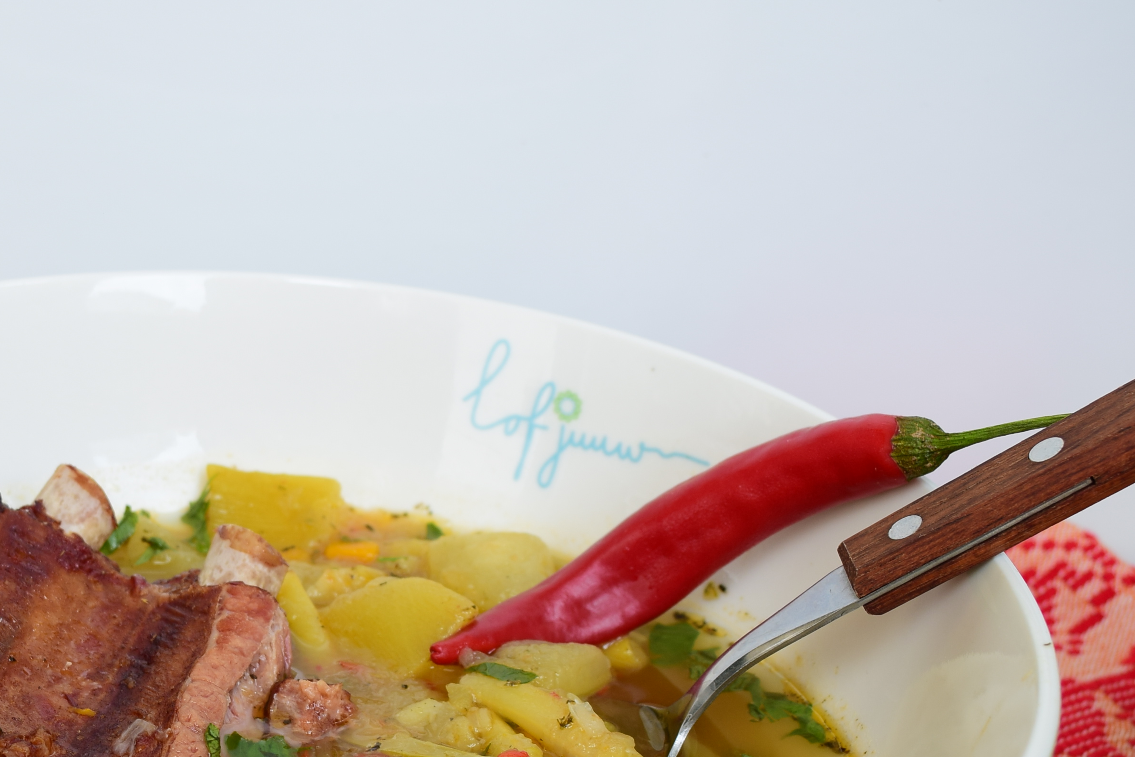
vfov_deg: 19.6
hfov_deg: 29.3
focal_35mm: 68
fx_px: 2144
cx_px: 328
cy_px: 686
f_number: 6.3
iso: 100
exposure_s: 1/40
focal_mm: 24
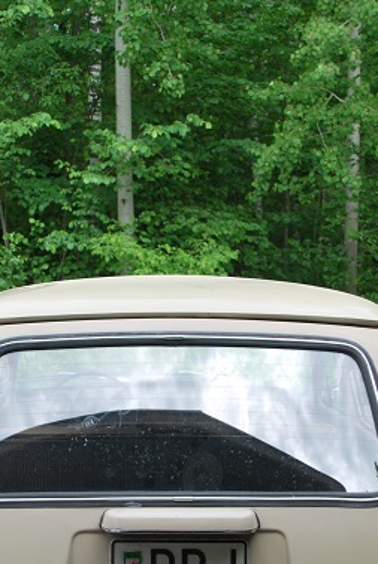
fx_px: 1208
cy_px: 357
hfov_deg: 17.8
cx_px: 174
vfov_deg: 26.2
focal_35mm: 77
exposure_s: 1/125
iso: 100
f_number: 5.6
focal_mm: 25
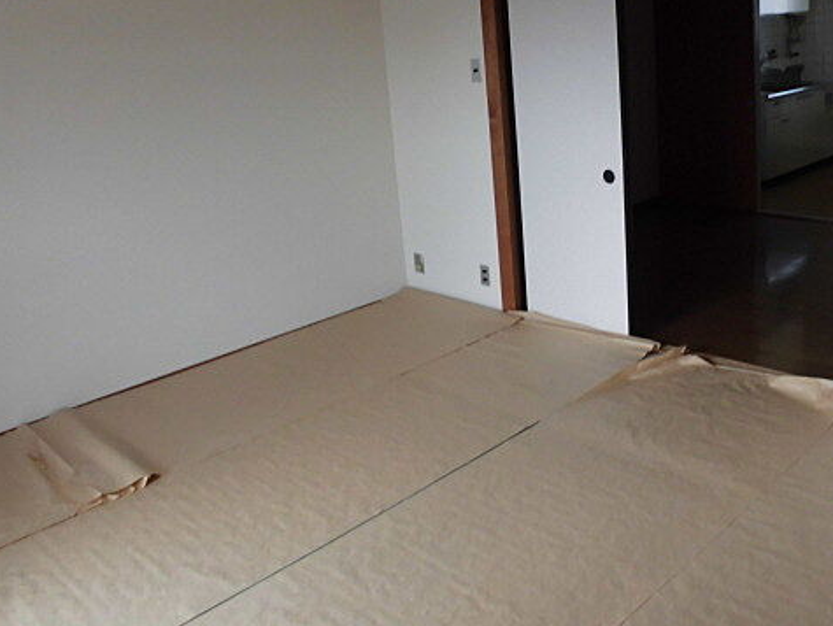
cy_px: 233
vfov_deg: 40.5
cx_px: 496
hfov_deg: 52.3
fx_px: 843
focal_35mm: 35
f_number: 3.5
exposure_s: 1/60
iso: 100
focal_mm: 4.6
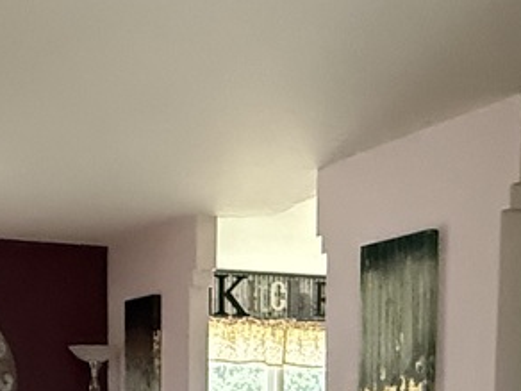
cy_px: 520
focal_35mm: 69
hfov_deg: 27.7
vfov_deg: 19.5
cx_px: 120
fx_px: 1039
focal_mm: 2.22
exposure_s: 1/60
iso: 1250
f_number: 2.2
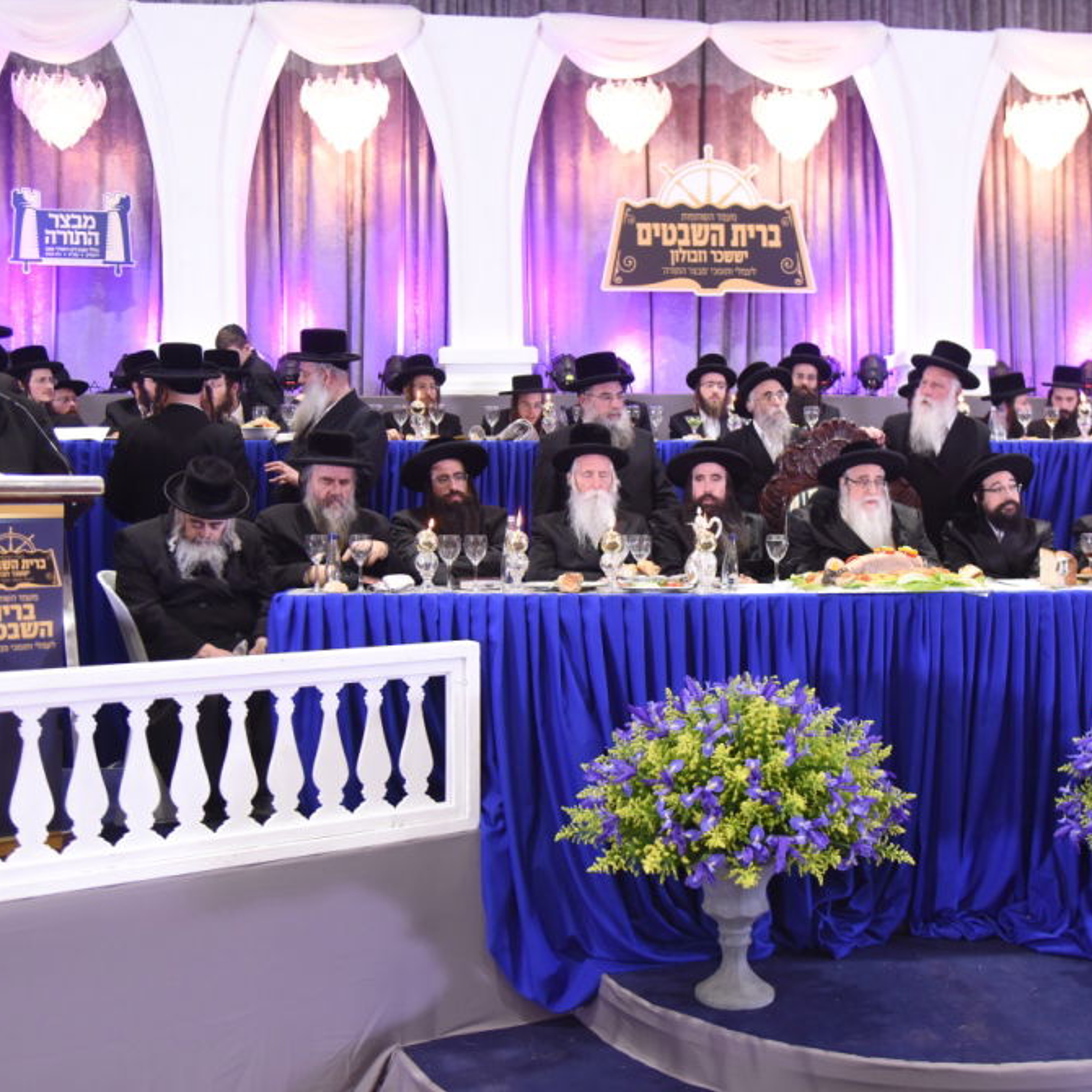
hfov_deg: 42.7
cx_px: 636
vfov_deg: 42.8
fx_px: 1392
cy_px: 553
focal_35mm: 39
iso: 1600
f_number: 4
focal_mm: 30
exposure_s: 1/160
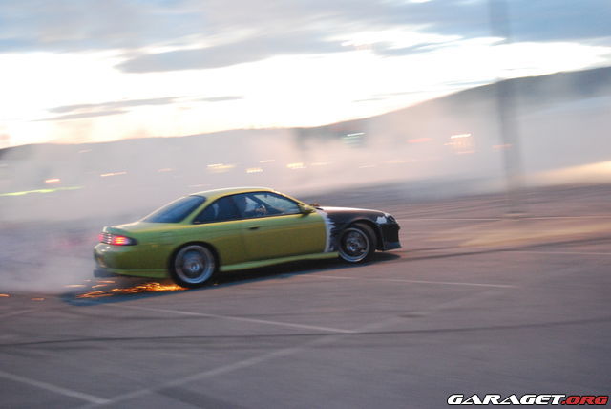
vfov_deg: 23.8
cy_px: 204
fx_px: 968
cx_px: 306
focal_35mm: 57
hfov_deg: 35.0
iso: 1600
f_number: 5
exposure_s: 1/25
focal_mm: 38
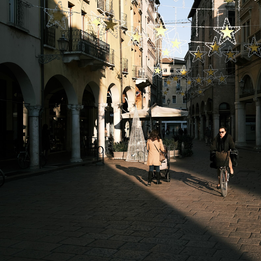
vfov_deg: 37.6
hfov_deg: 37.2
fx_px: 384
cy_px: 130
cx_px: 171
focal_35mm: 45
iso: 400
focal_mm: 23
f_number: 3.6
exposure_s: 1/1900
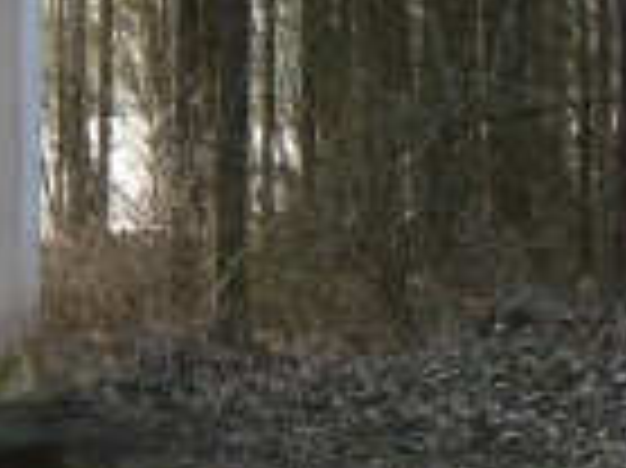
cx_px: -288
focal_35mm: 169
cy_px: -97
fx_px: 3054
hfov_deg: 11.3
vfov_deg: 8.7
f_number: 4
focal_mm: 7.8
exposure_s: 1/100
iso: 80
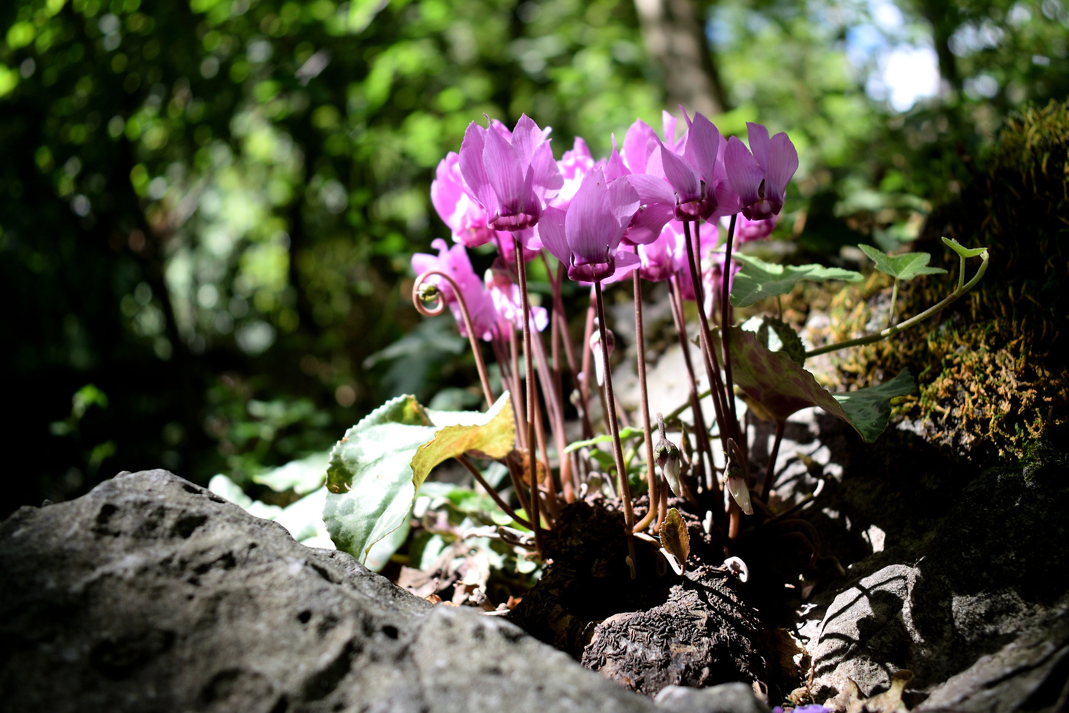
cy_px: 273
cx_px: 578
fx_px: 1099
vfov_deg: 35.8
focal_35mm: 37
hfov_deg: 51.8
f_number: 3.5
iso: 100
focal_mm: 18
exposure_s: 1/250
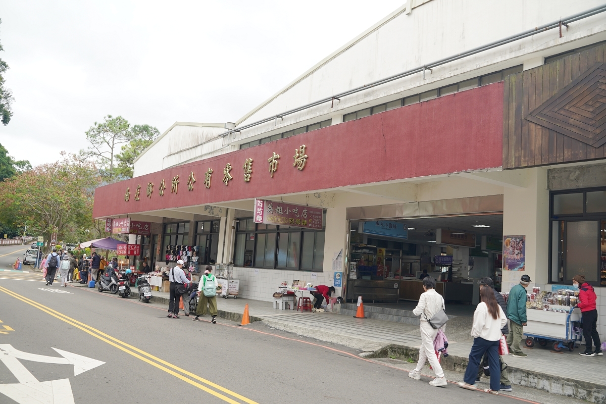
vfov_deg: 41.1
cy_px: 202
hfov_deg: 58.7
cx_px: 303
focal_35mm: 32
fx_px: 539
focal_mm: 32
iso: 100
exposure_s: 1/60
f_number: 4
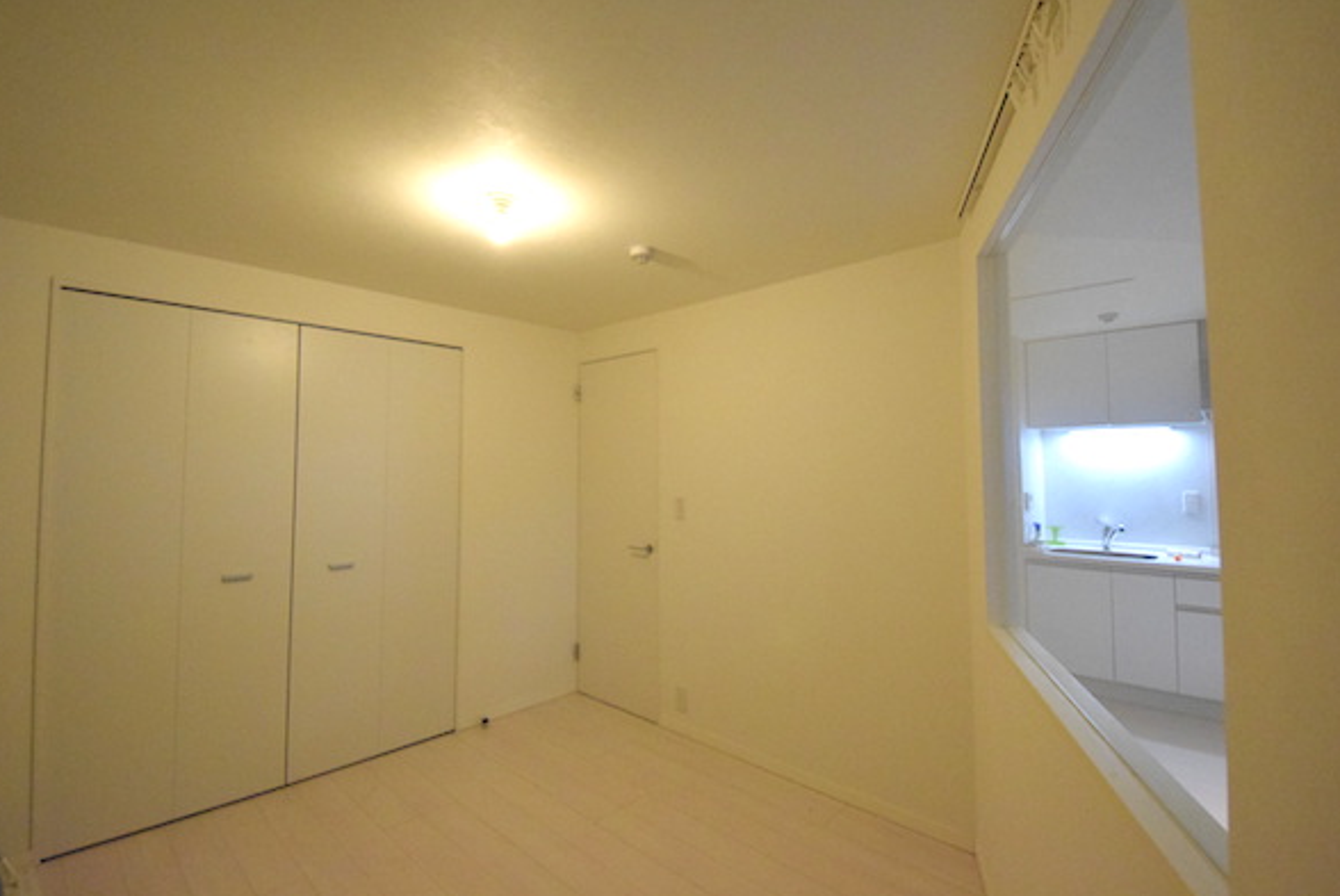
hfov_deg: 99.3
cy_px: 425
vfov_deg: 76.4
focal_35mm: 15
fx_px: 569
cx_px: 647
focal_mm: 9.5
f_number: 5.6
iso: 6400
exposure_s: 1/200
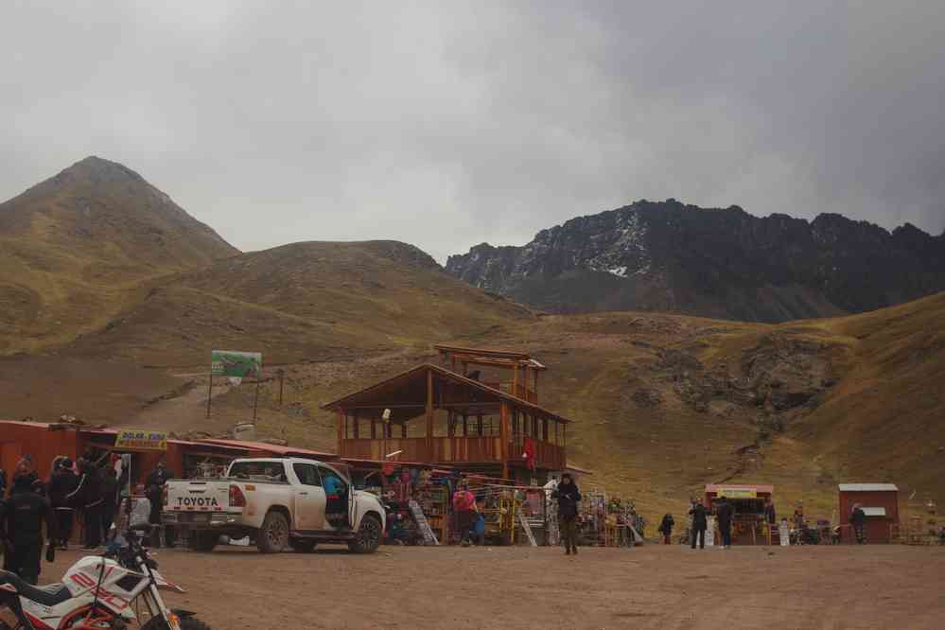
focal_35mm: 57
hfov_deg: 35.1
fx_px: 1496
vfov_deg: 23.8
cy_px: 315
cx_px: 472
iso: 200
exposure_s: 1/60
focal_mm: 38
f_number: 7.1
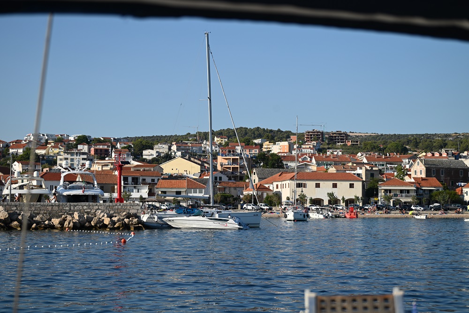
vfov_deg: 19.5
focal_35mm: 70
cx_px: 234
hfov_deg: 28.8
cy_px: 156
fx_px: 912
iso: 100
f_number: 4.5
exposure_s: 1/1000
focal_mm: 70
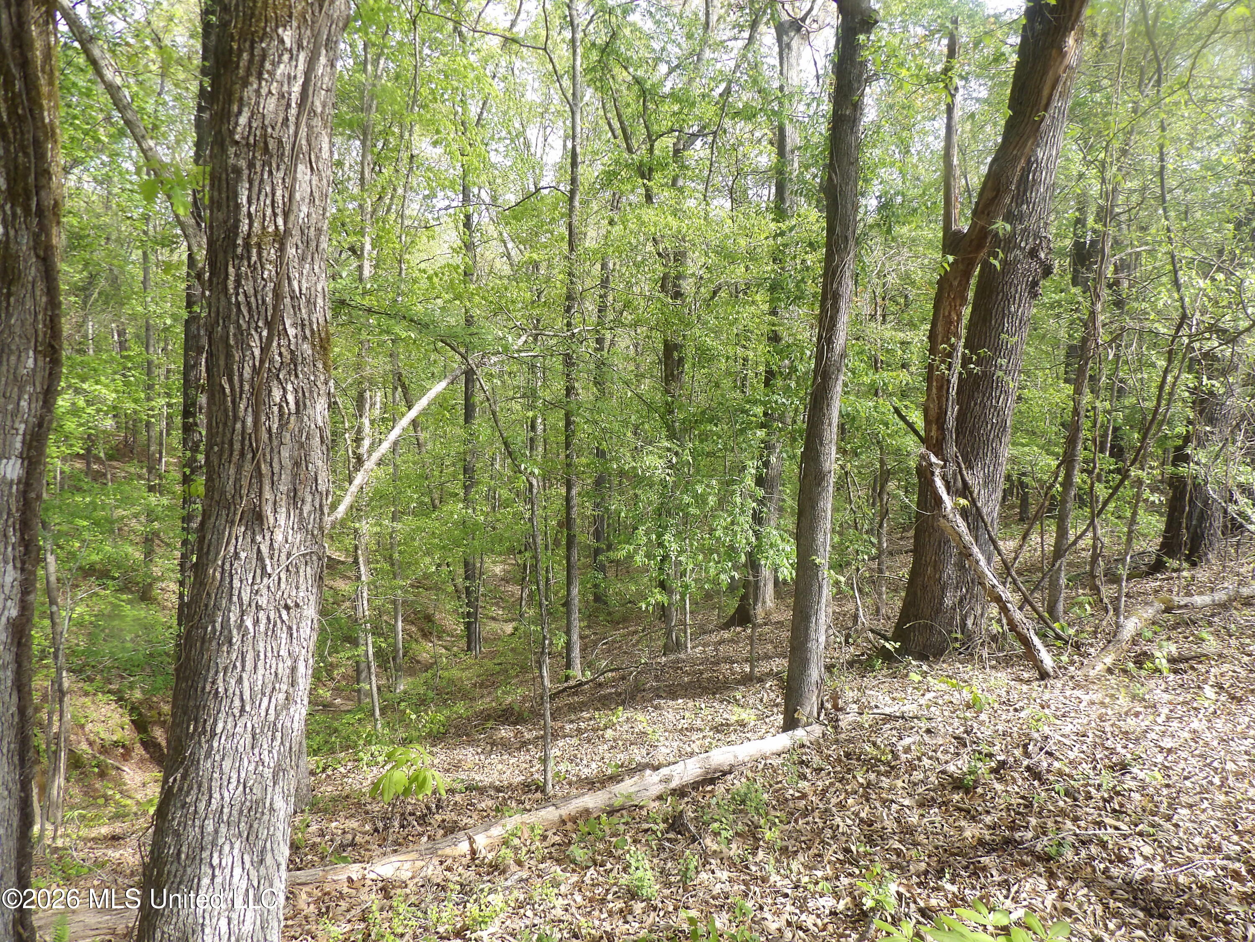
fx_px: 870
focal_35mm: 24
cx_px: 628
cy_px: 471
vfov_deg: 56.8
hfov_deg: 71.6
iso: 100
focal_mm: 4.3
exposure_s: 1/187
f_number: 3.2
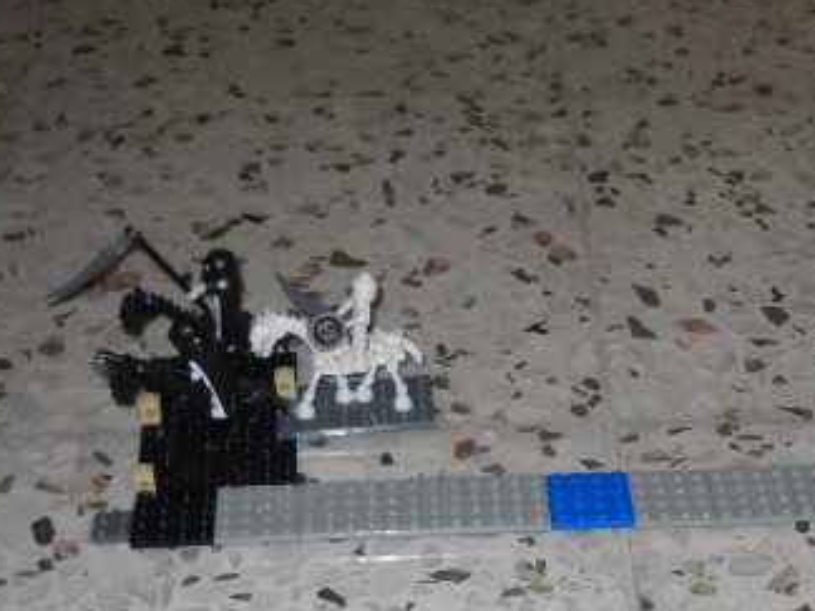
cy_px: 553
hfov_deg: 23.6
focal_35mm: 81
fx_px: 1907
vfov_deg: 17.9
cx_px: 692
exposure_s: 1/30
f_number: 3.1
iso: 64
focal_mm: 6.72
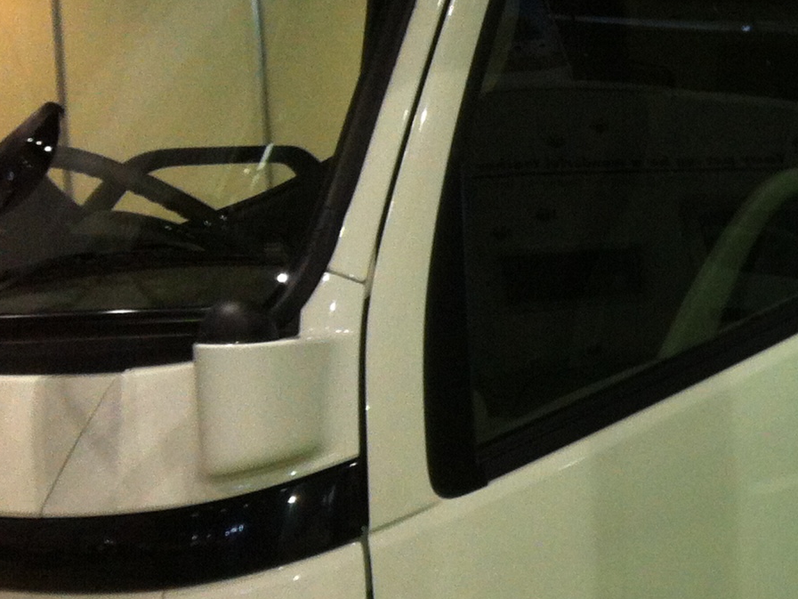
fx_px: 2329
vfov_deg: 14.6
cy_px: 425
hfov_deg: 18.0
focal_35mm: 101
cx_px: 1084
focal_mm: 3.85
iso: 100
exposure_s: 1/15
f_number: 2.8
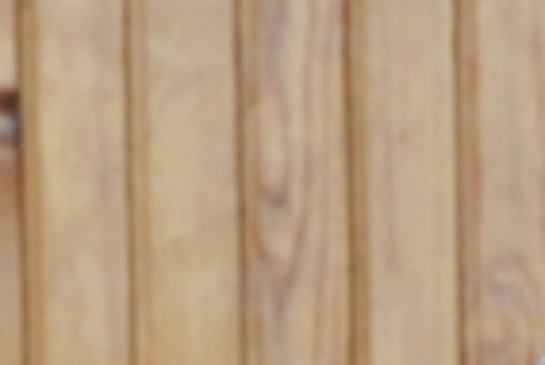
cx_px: 365
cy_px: 770
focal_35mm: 432
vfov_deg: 3.2
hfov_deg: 4.8
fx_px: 6547
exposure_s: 1/125
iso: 1000
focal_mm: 75
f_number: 2.8
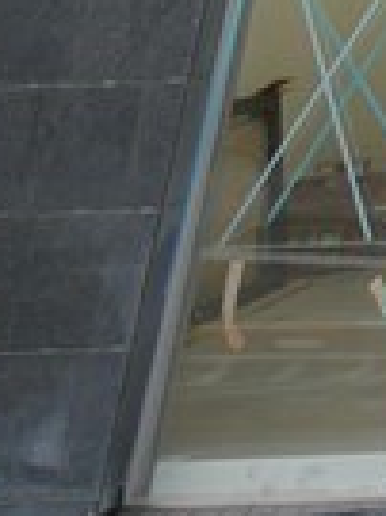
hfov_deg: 10.8
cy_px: -1112
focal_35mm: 106
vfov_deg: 10.7
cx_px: 1047
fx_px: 1578
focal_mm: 7
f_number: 4
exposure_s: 1/160
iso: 200
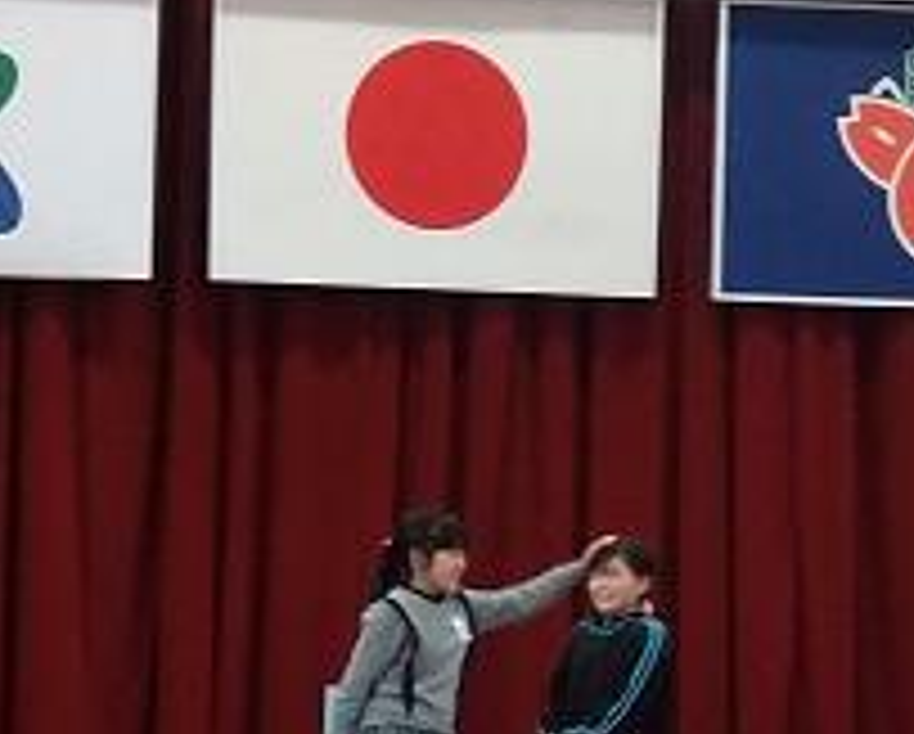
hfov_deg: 7.0
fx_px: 7477
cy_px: 387
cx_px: 745
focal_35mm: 276
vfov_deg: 5.6
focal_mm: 23.8
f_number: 4.6
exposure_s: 1/25
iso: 800
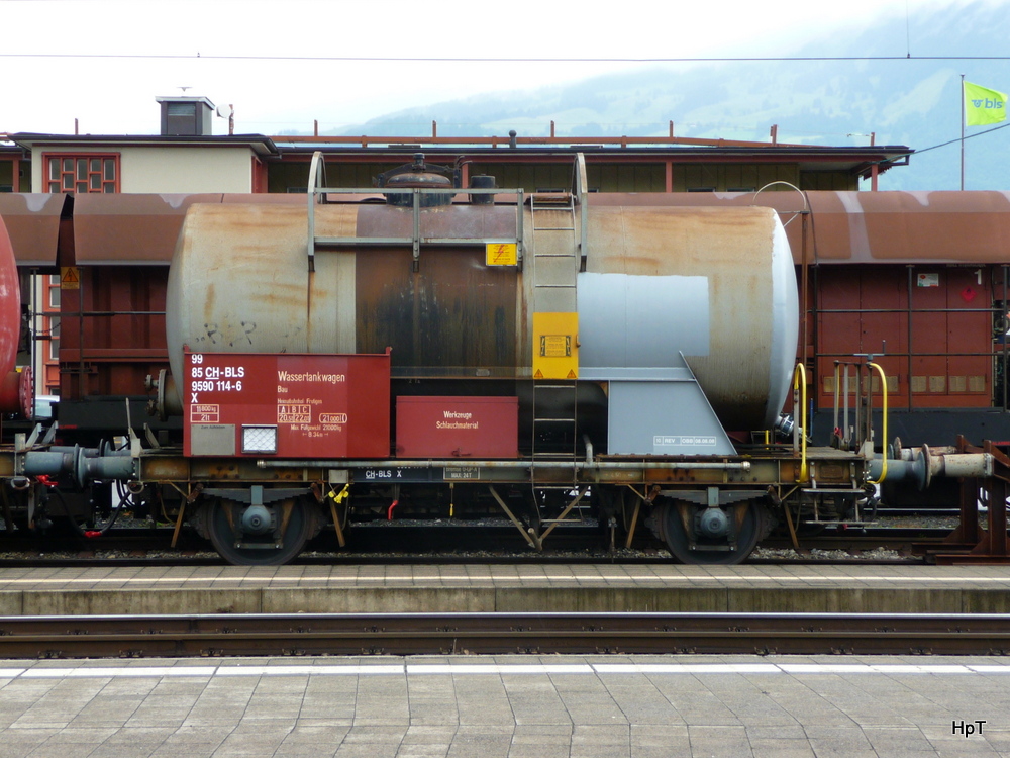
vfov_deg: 17.6
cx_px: 505
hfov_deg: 23.3
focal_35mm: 84
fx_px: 2451
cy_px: 379
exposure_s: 1/125
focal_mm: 14.2
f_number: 4.7
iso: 100
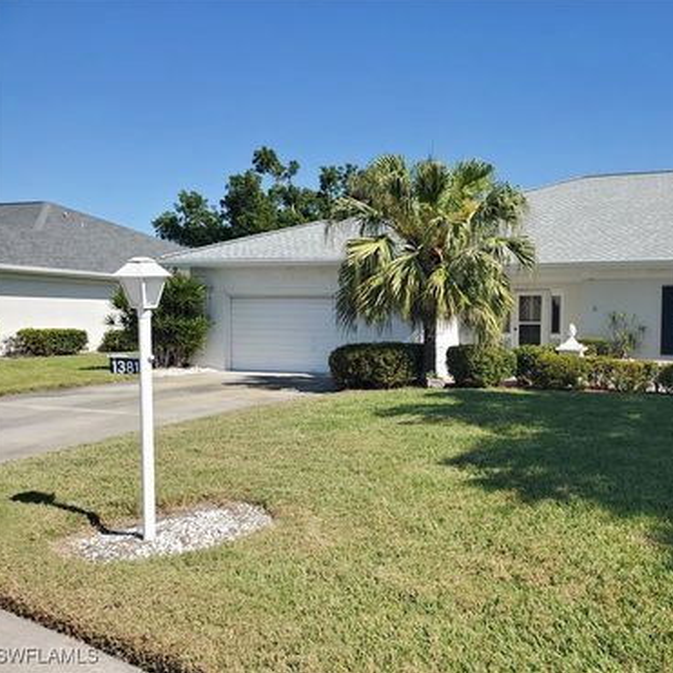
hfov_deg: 51.7
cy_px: 335
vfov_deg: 52.5
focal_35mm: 31
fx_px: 682
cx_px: 443
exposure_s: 1/1206
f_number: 2.4
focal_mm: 4.3
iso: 50
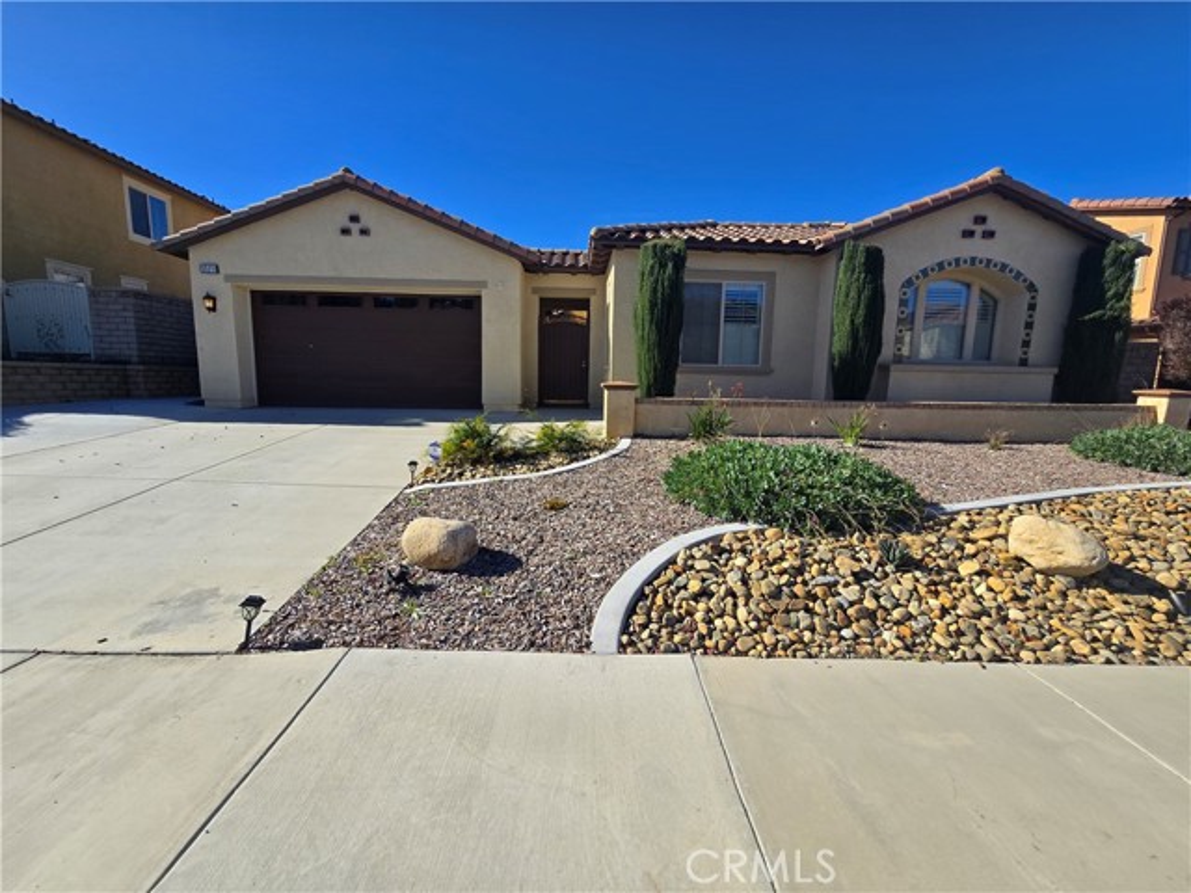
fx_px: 447
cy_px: 446
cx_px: 596
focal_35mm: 13
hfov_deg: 106.2
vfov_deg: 89.9
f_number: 2.2
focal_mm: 2.2
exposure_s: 1/2384
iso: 50
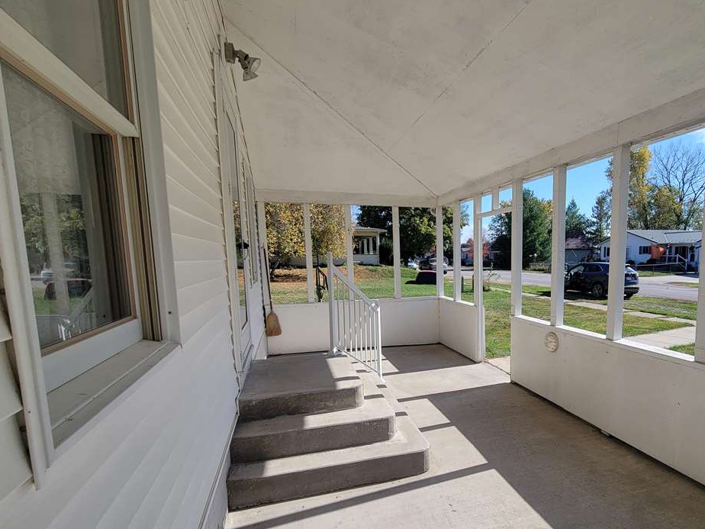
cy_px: 314
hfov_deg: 86.0
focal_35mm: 18
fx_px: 367
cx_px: 441
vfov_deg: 70.9
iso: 50
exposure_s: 1/1235
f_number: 2.2
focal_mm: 2.2
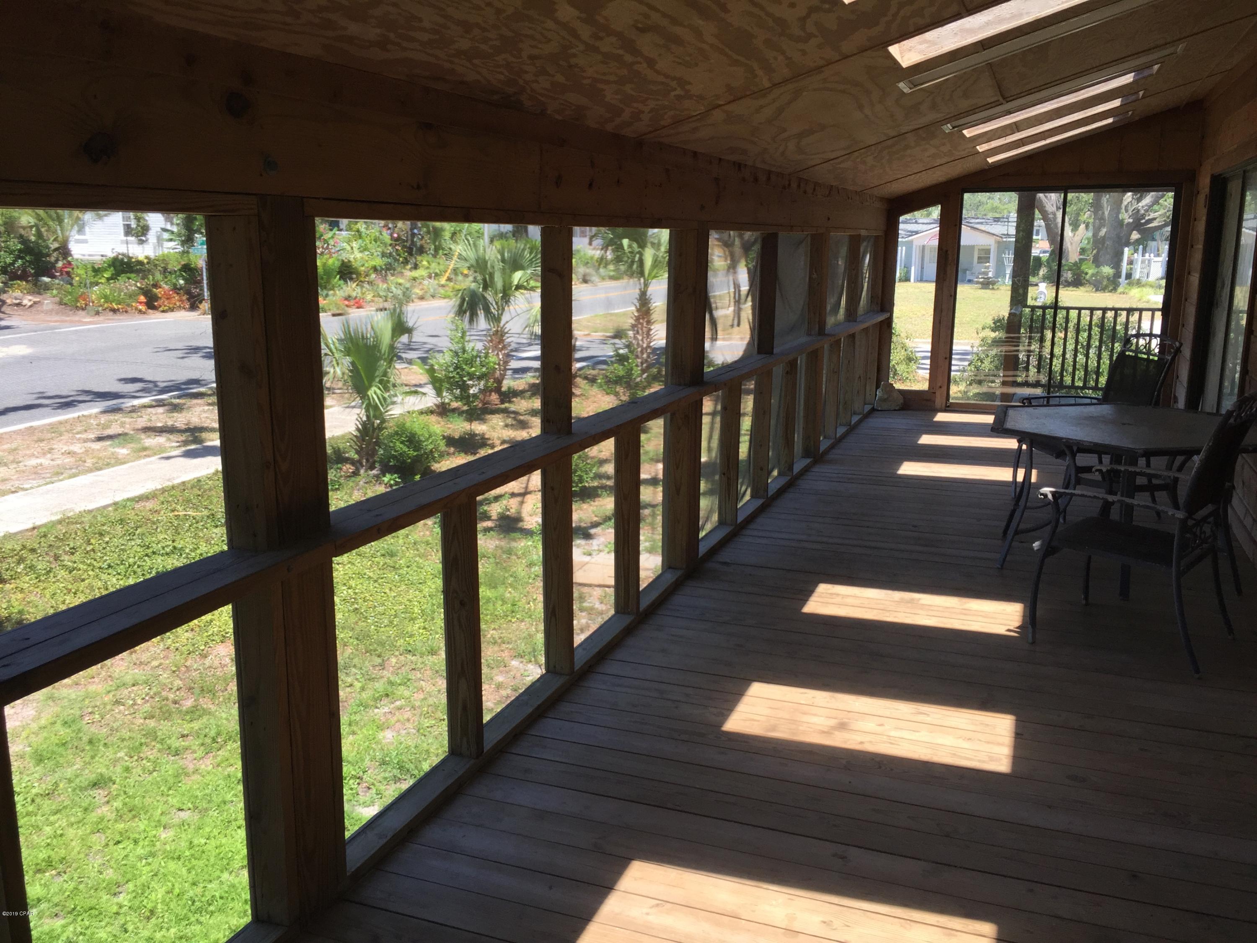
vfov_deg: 48.2
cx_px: 628
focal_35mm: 29
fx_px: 1053
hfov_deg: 61.7
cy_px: 472
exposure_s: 1/425
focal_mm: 4.15
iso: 32
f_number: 2.2
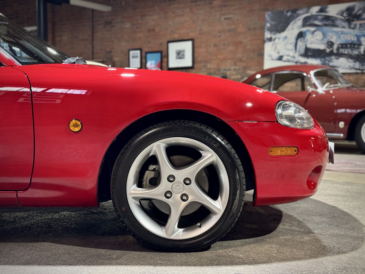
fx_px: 506
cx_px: 182
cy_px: 137
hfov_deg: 39.7
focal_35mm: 48
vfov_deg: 30.3
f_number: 1.78
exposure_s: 1/33
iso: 500
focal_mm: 6.76
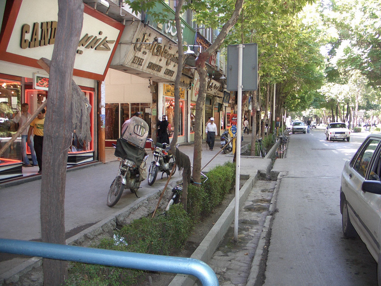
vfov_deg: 42.9
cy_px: 143
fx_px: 363
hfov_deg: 55.4
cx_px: 190
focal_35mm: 33
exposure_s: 1/60
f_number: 2.8
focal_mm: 7.1
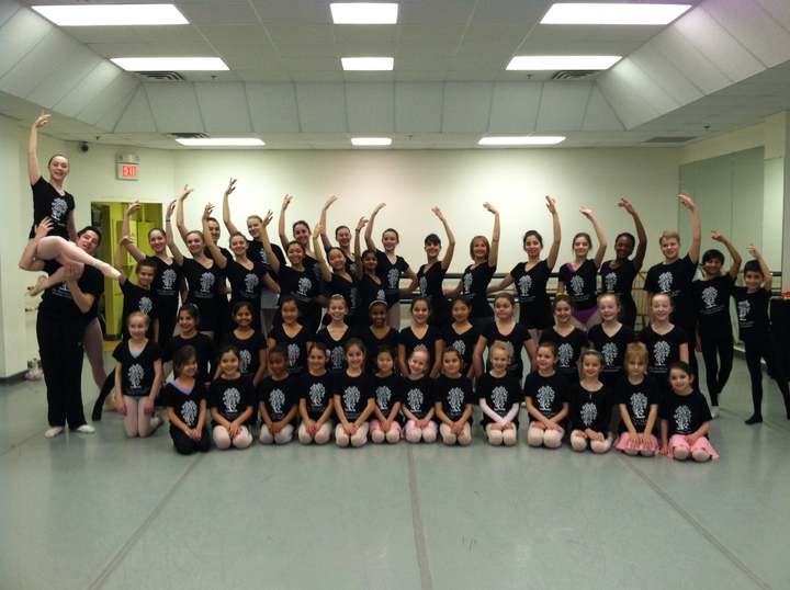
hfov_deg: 52.7
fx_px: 798
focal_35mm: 35
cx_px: 395
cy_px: 295
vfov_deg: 40.6
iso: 80
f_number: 2.8
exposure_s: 1/15
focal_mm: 3.85
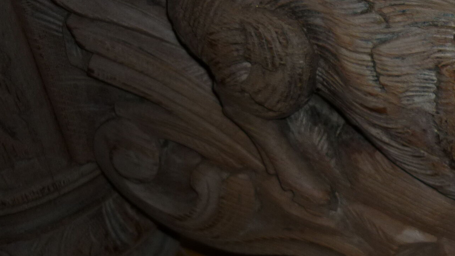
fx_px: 869
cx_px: 426
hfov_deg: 28.0
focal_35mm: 72
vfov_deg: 16.7
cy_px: 158
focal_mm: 5.5
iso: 100
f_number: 2.8
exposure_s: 1/30
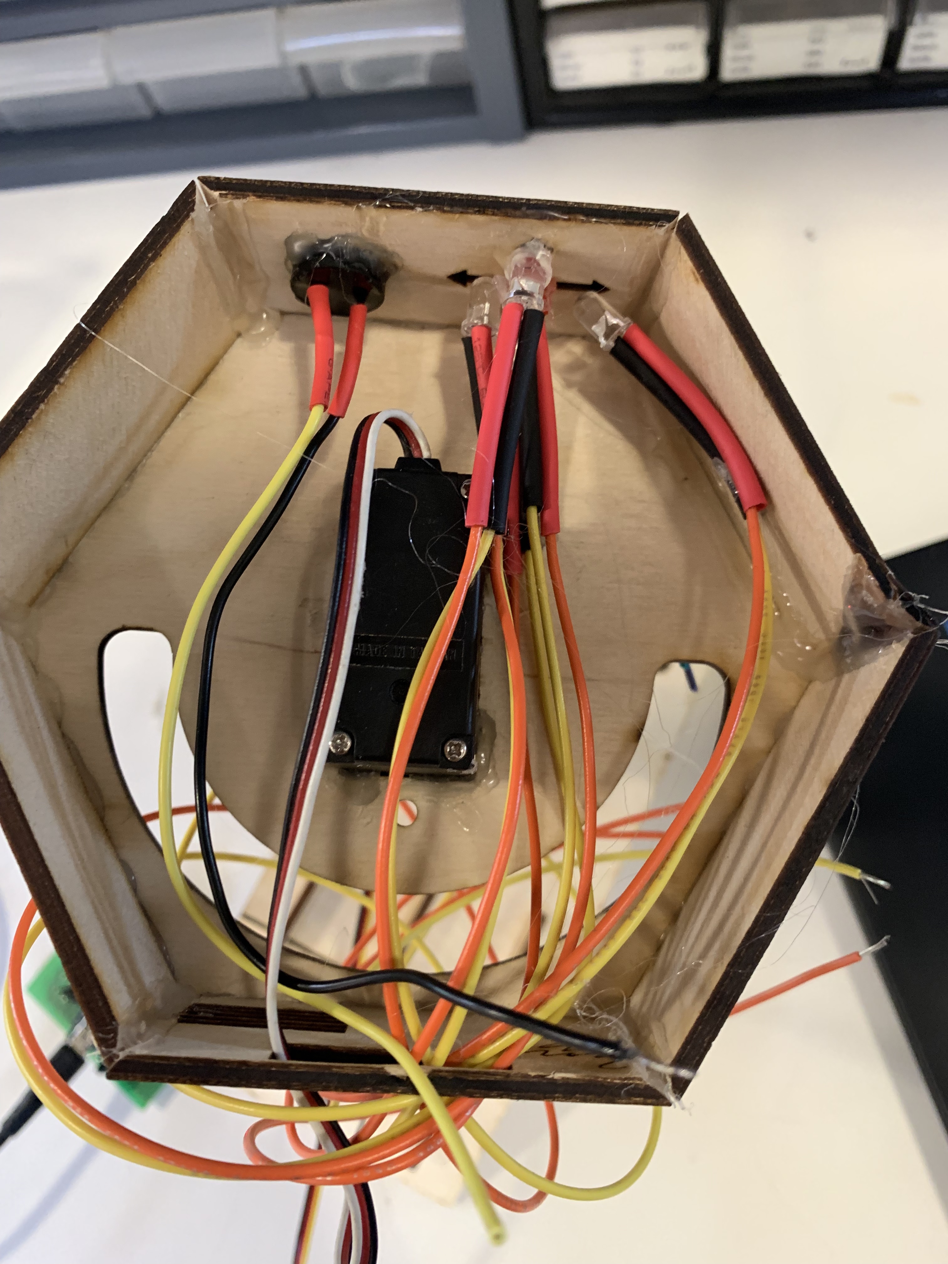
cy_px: 632
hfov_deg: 53.1
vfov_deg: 67.3
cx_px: 474
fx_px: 949
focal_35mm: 26
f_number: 1.8
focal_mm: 4.25
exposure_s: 1/40
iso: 320
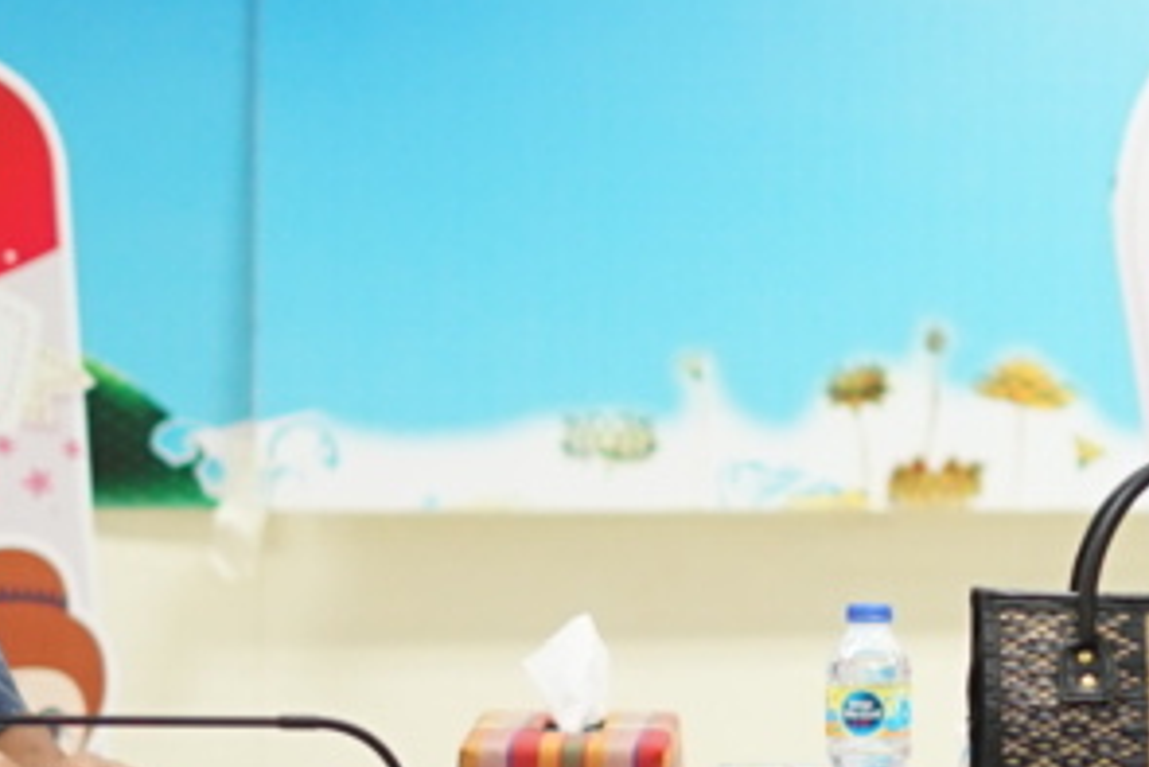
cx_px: 1792
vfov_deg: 5.0
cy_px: 280
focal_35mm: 274
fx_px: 8749
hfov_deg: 7.4
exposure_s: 1/80
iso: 400
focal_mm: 50
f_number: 1.8
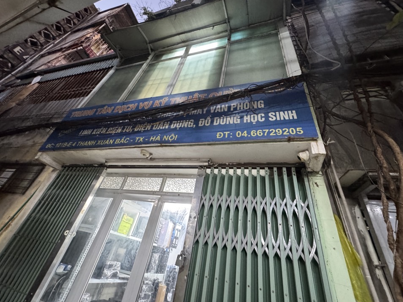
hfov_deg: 98.2
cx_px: 203
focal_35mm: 15
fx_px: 175
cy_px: 144
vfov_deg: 81.7
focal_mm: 2.22
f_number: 2.2
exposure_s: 1/33
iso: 1000
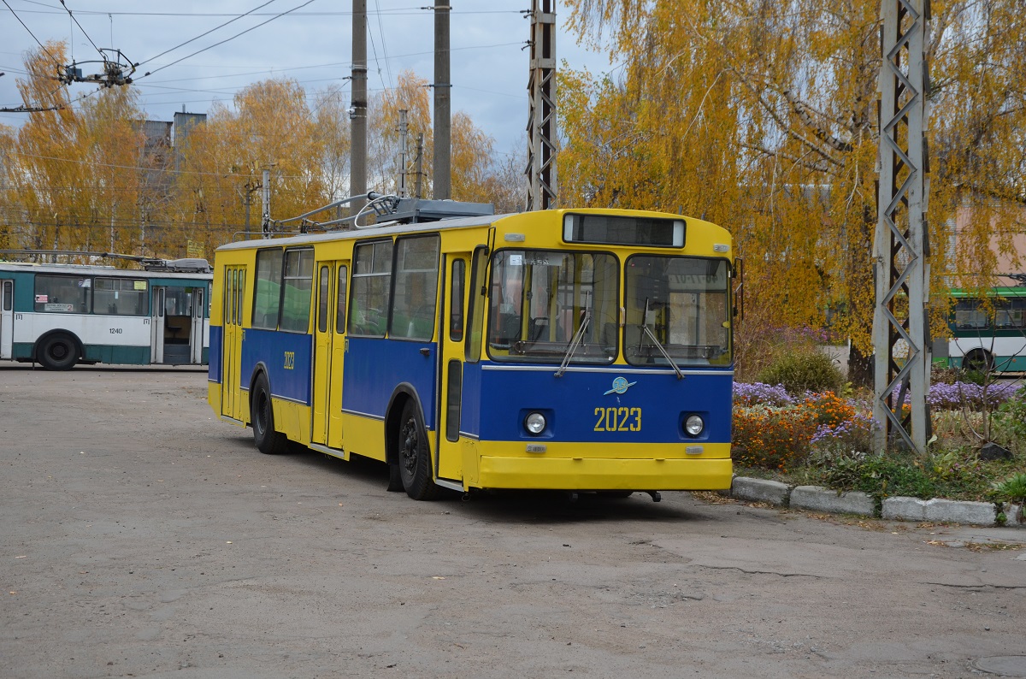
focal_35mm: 63
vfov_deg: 21.5
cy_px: 340
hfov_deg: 32.0
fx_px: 1791
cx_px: 513
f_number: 5
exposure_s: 1/320
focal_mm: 42
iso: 400
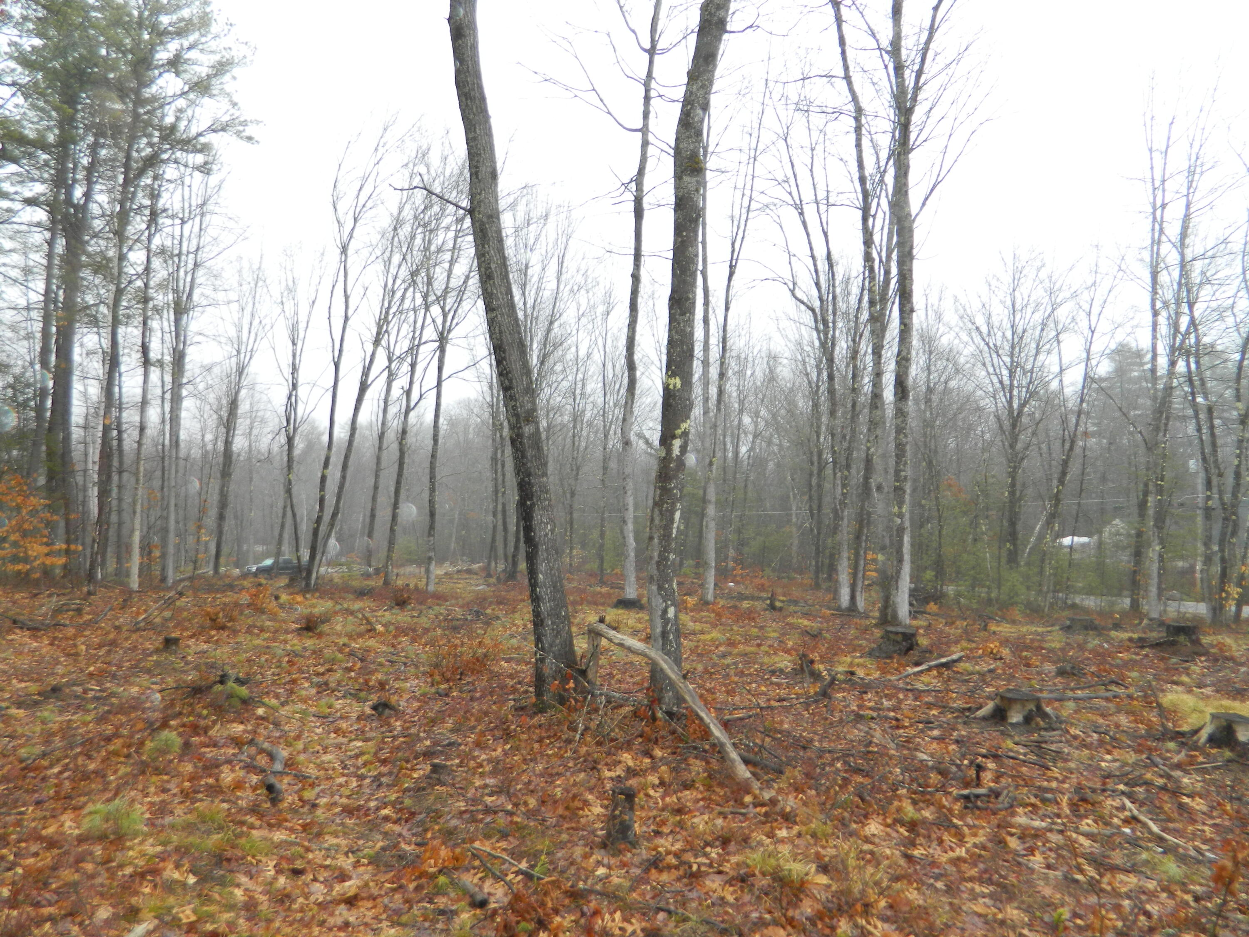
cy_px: 468
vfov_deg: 54.9
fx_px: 902
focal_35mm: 25
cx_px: 624
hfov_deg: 69.4
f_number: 3.1
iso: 110
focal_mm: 4.5
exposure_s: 1/100
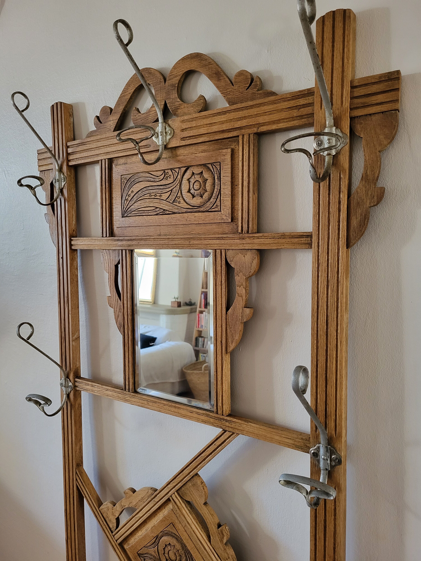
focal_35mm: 26
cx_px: 210
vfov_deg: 67.3
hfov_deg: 53.1
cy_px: 280
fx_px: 422
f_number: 1.8
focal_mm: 5.4
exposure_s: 1/50
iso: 320
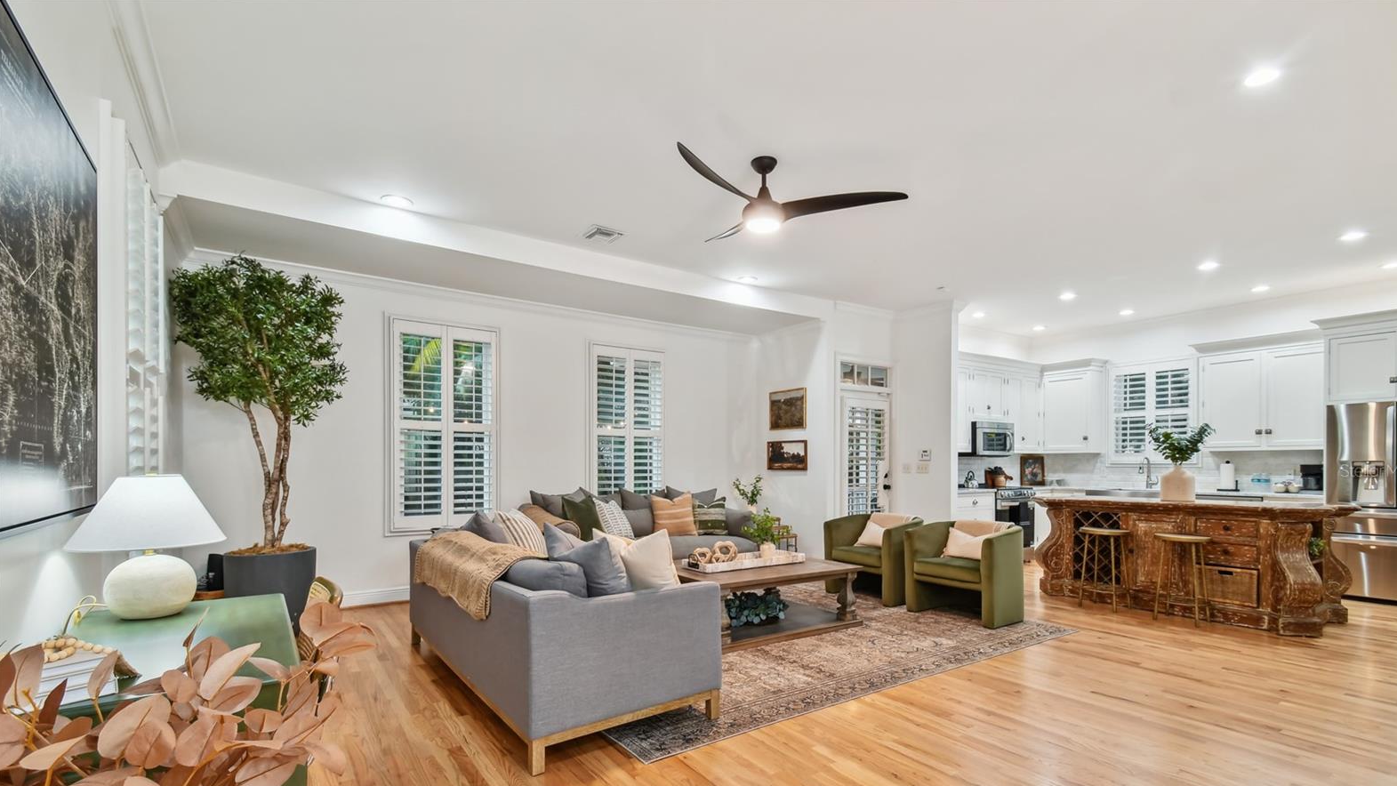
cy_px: 470
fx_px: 593
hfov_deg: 99.4
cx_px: 708
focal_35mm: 16
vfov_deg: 66.5
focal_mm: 10
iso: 100
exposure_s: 1/1.67
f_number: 7.1
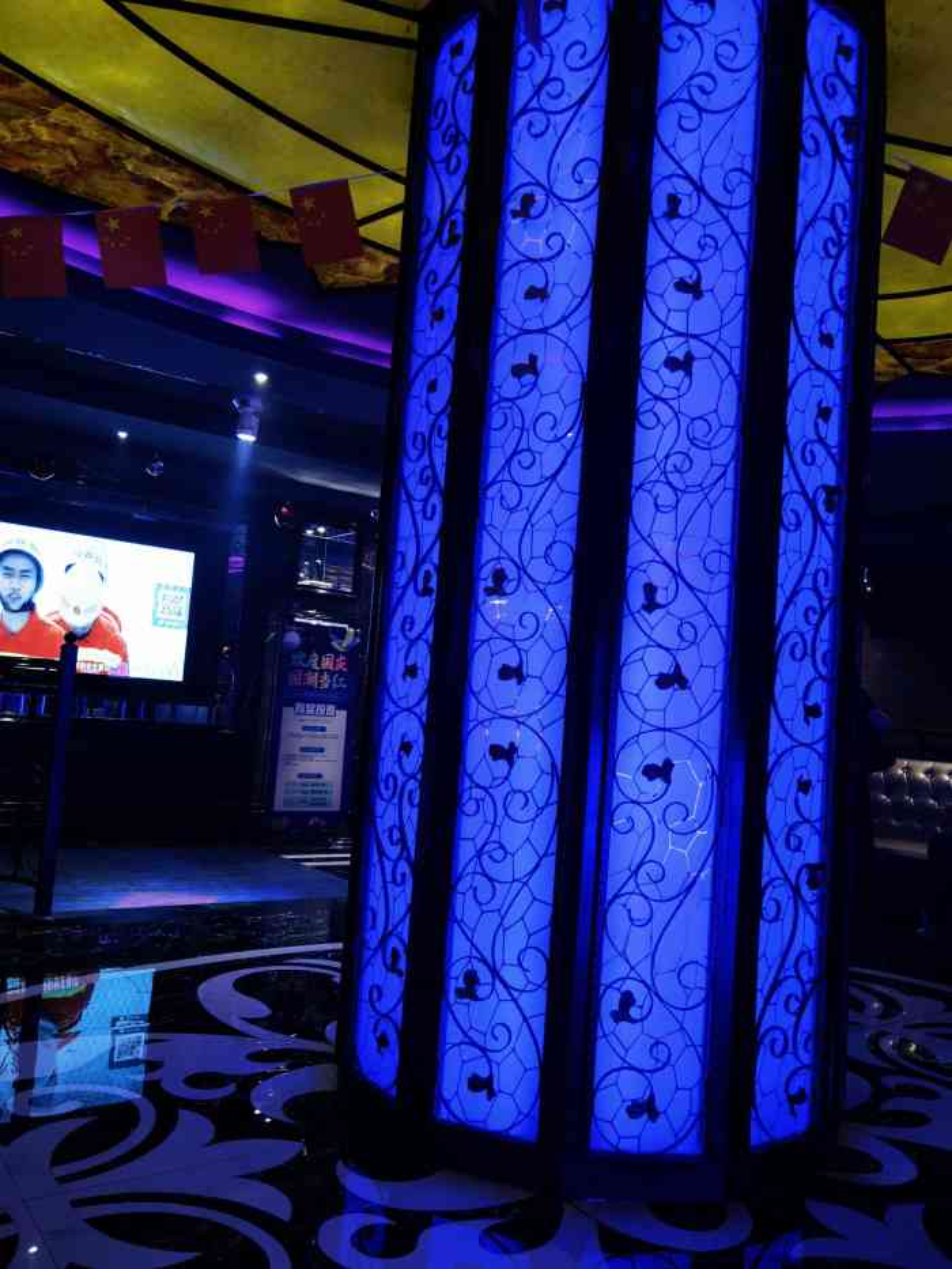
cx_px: 476
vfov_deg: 65.3
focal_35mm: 27
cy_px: 634
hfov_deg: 51.4
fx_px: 990
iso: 250
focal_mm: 6.67
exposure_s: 1/50
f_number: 1.9
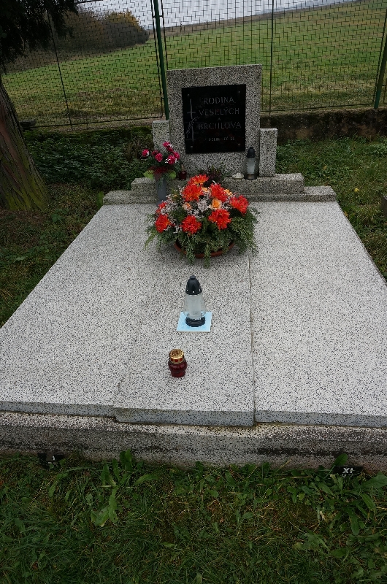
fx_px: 389
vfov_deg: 73.8
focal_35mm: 24
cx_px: 194
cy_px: 292
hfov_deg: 52.9
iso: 400
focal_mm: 16
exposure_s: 1/160
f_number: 9
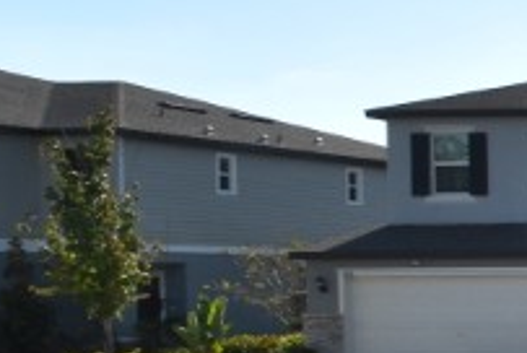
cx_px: 1329
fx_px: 1246
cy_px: 286
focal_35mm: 85
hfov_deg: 14.1
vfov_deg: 16.0
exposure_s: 1/500
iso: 200
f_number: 11
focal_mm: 10
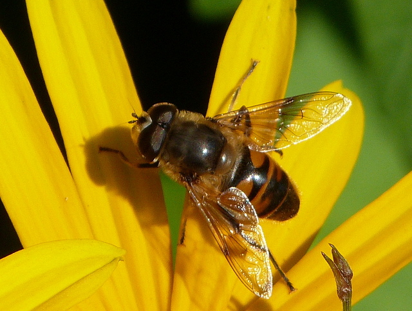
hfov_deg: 2.5
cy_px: 156
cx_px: 206
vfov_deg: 1.9
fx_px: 9531
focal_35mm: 799
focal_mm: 108
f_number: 5.6
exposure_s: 1/640
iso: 100
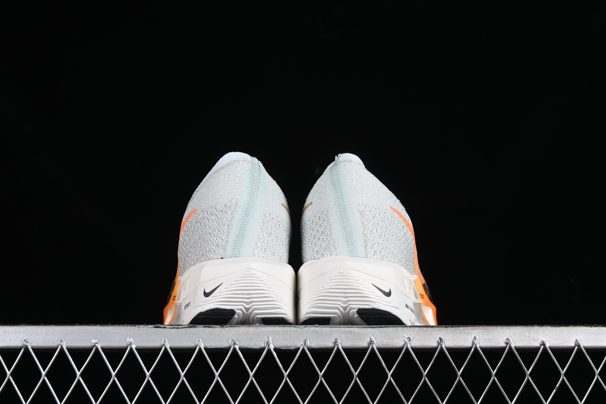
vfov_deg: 18.2
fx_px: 1262
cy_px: 202
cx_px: 303
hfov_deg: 27.0
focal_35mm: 75
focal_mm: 50
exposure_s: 1/80
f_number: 7.1
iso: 160
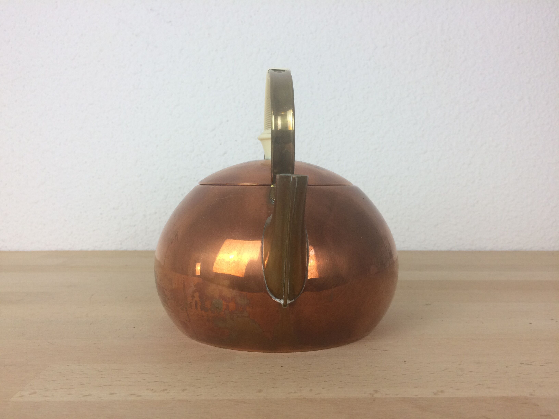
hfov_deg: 61.7
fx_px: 468
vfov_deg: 48.2
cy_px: 210
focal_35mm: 29
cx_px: 280
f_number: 2.2
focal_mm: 4.15
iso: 64
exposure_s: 1/100
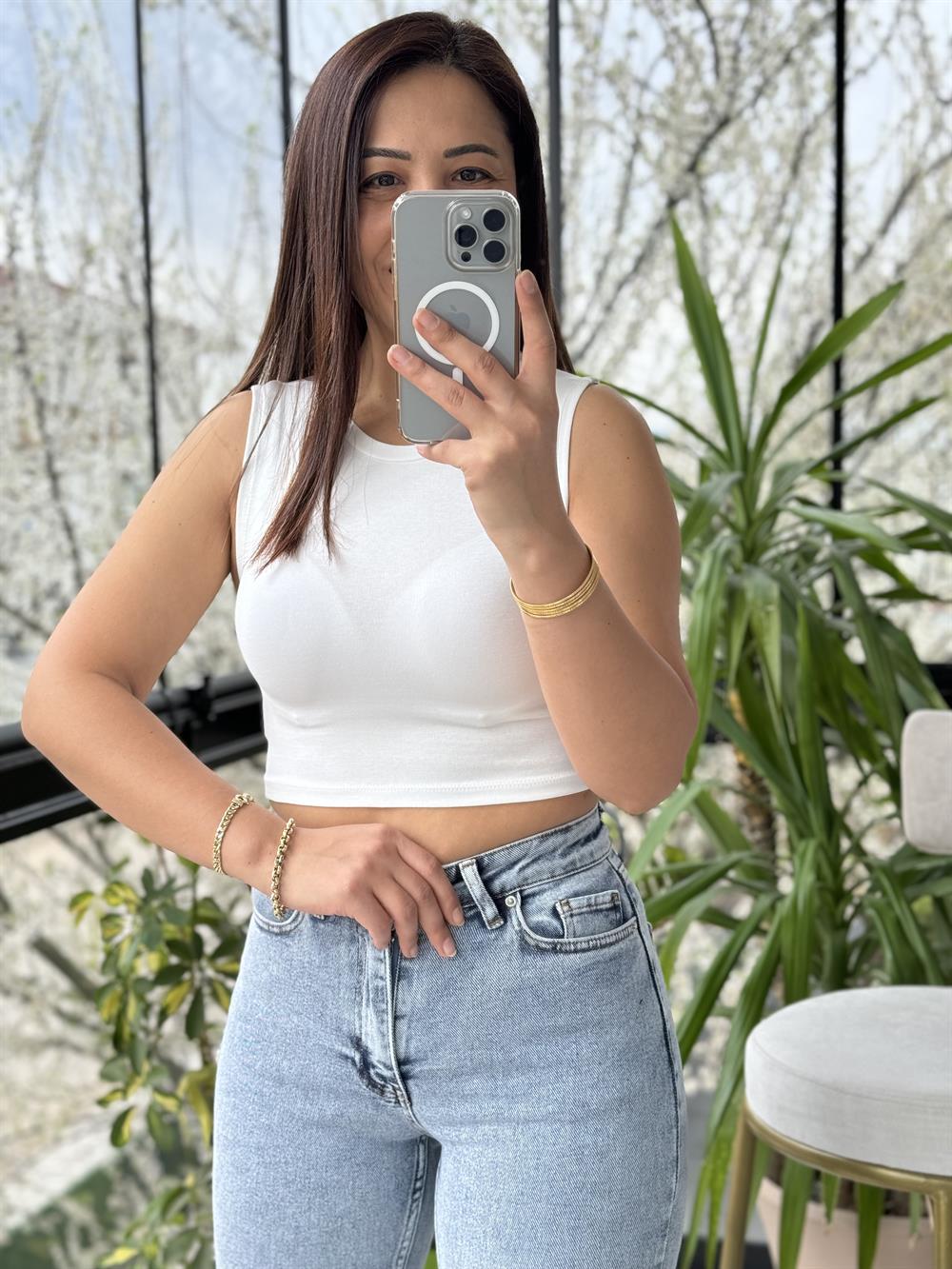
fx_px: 1760
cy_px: 634
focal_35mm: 48
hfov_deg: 30.3
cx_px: 476
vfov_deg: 39.7
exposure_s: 1/228
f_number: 1.78
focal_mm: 6.86
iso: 64
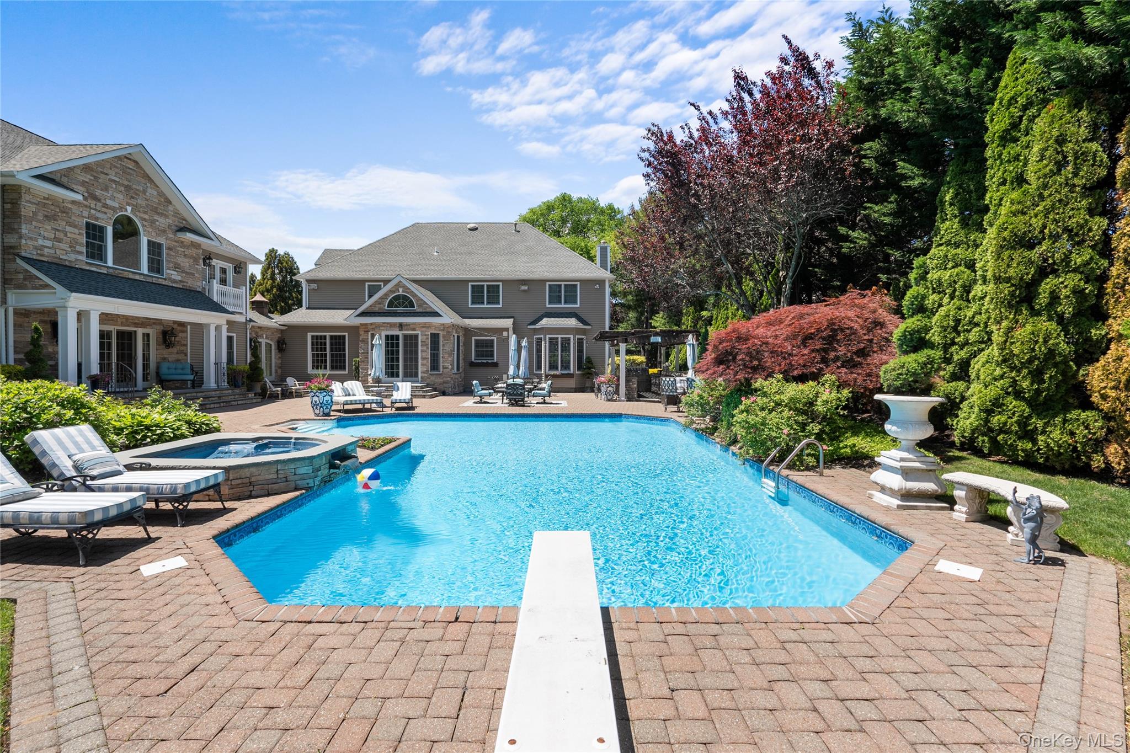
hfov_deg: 93.3
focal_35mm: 17
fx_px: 534
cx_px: 565
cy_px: 376
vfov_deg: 70.4
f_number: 9
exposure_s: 1/80
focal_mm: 17
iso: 200
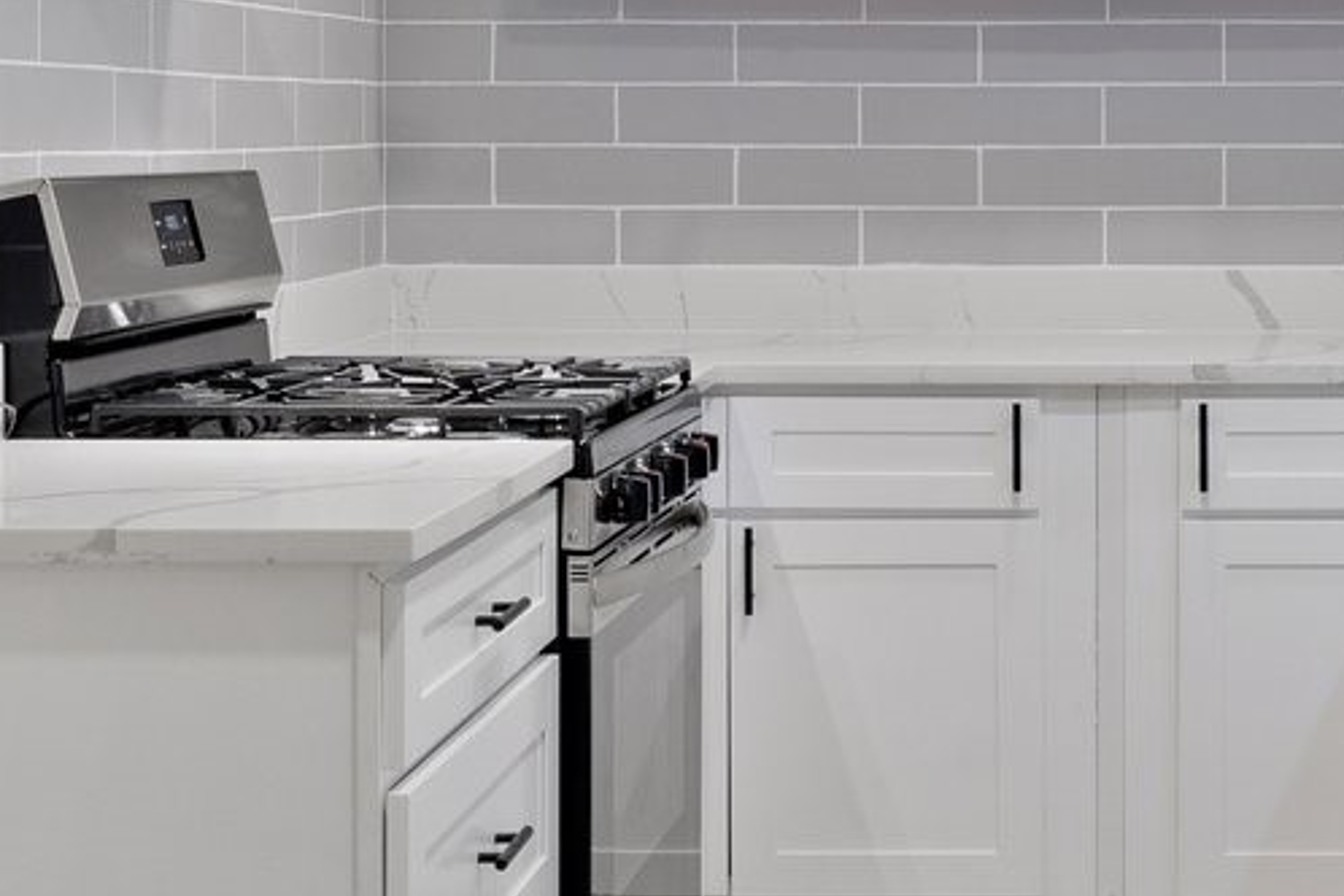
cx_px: 1058
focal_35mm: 74
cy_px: 61
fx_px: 2762
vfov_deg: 18.1
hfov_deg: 26.9
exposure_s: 1
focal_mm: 18
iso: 160
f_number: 9
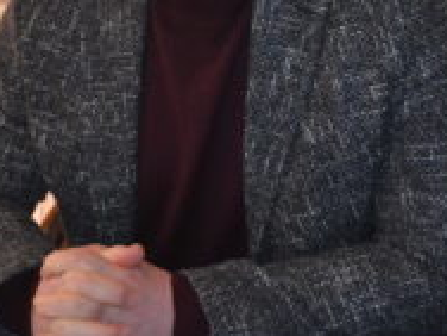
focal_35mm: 109
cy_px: -98
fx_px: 1408
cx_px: 144
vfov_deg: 13.1
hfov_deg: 18.0
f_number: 3.8
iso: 800
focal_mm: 22
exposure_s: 1/60
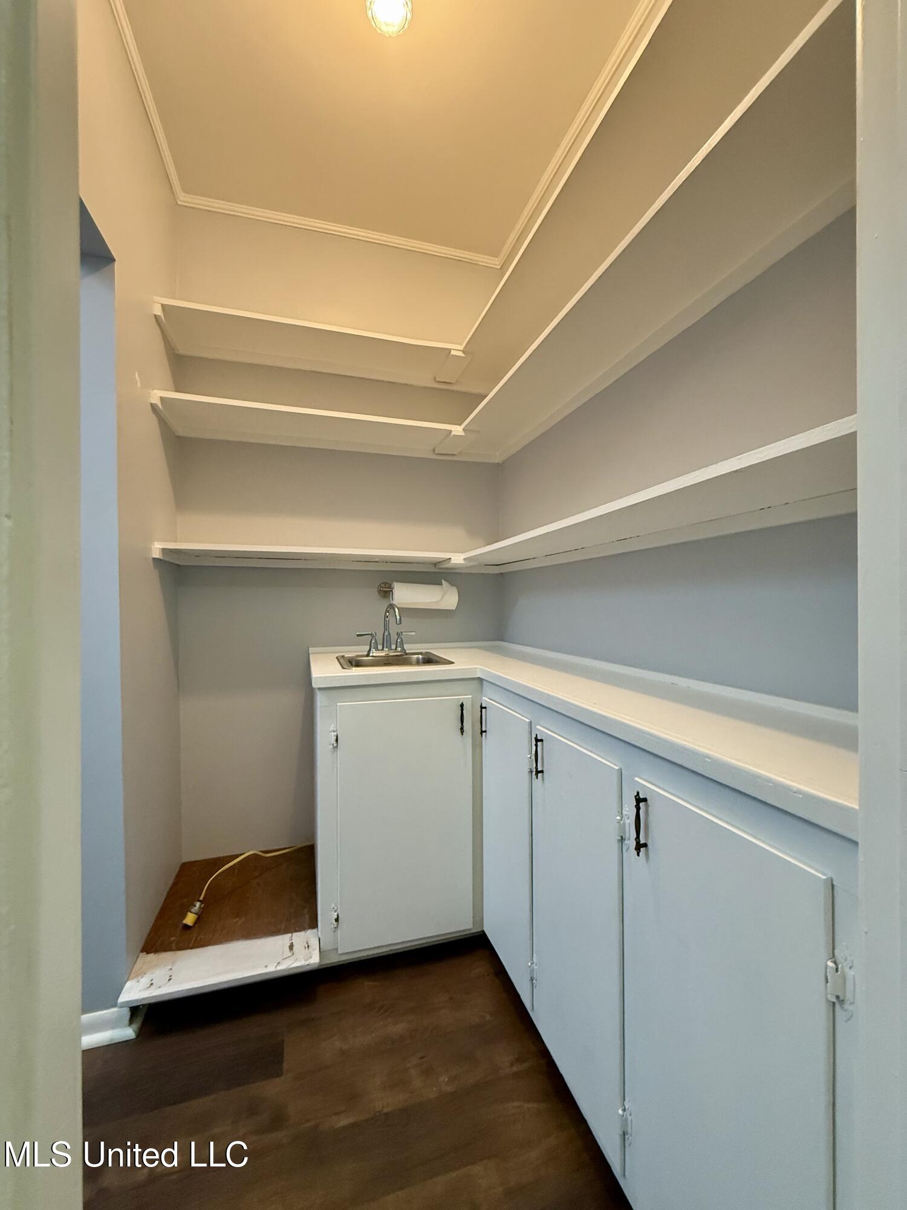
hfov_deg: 85.7
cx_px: 454
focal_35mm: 14
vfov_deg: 102.1
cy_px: 605
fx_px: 489
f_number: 2.2
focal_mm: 2.22
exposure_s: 1/120
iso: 320
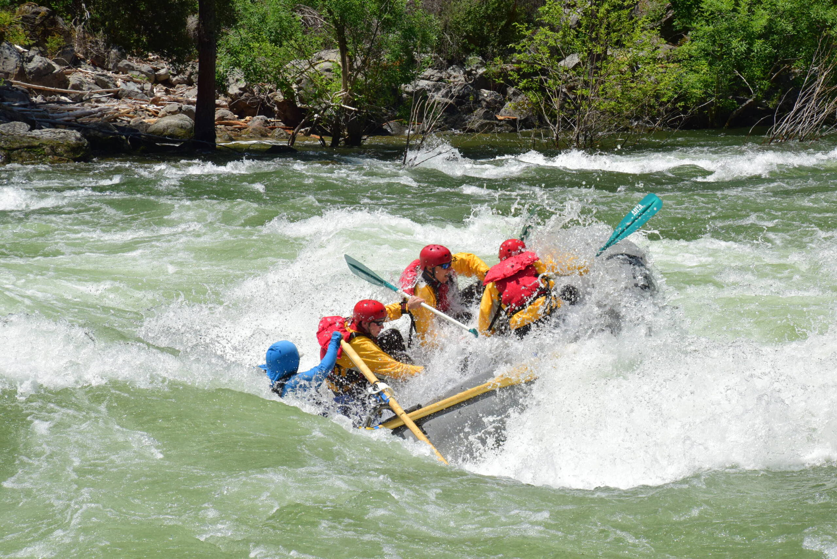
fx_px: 3001
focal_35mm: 129
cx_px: 418
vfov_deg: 10.6
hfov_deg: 15.9
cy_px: 280
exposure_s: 1/800
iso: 640
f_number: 8
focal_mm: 86
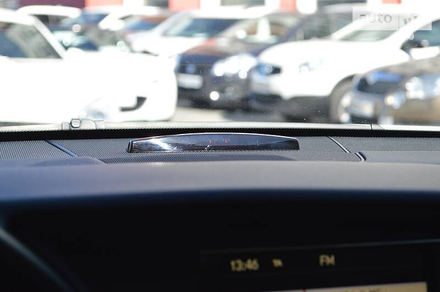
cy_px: 146
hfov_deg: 29.9
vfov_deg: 20.1
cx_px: 220
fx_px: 824
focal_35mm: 68
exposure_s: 1/125
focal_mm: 45
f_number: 5.6
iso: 140
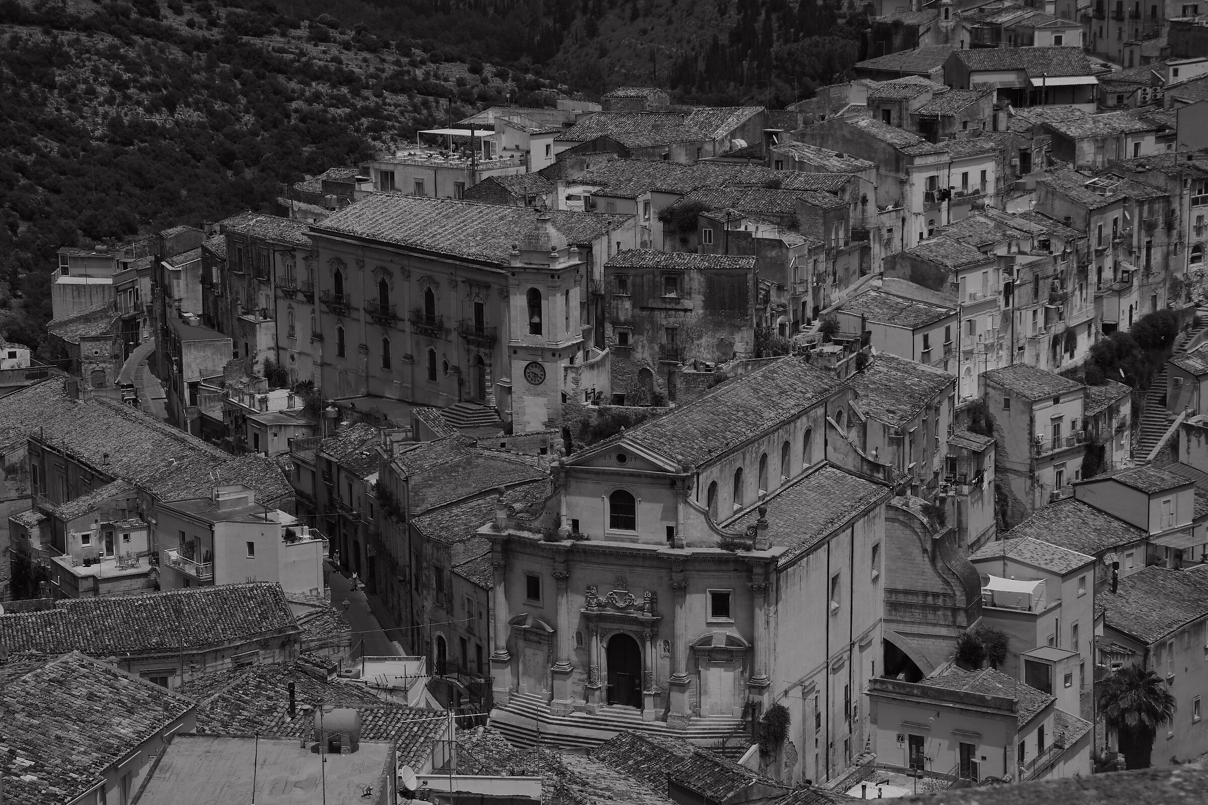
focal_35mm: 84
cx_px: 604
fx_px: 2818
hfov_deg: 24.2
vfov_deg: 16.3
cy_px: 402
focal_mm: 55
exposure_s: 1/640
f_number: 8
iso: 100
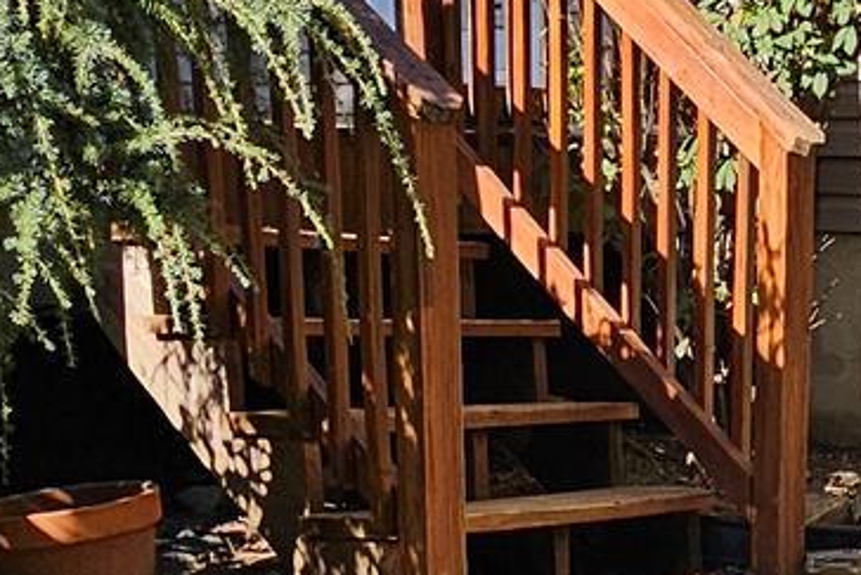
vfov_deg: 17.1
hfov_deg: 24.0
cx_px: 1062
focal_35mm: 76
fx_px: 1818
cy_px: 705
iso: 50
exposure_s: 1/1449
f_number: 2.2
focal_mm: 2.2
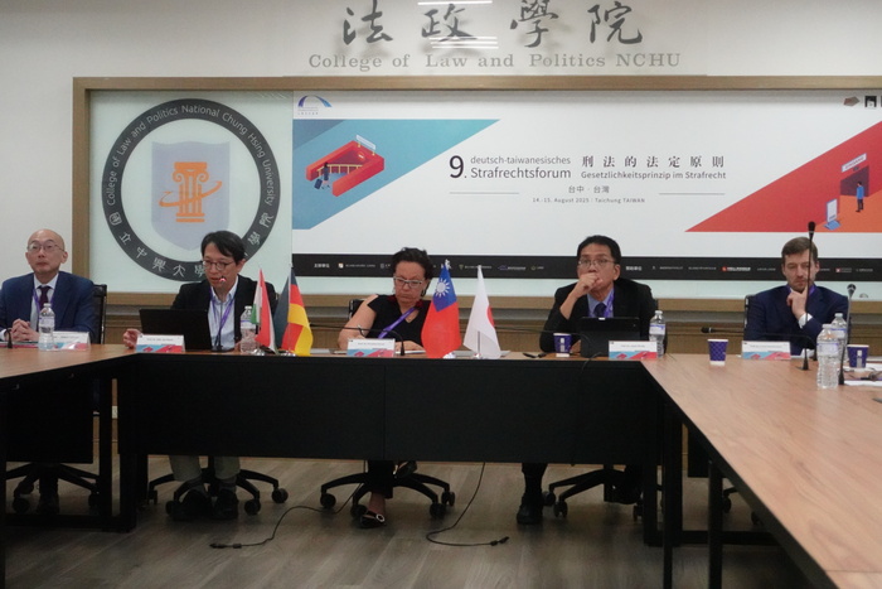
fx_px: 1519
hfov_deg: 32.4
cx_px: 441
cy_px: 294
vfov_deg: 21.9
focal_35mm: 62
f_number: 4
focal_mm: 22.92
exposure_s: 1/640
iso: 5000
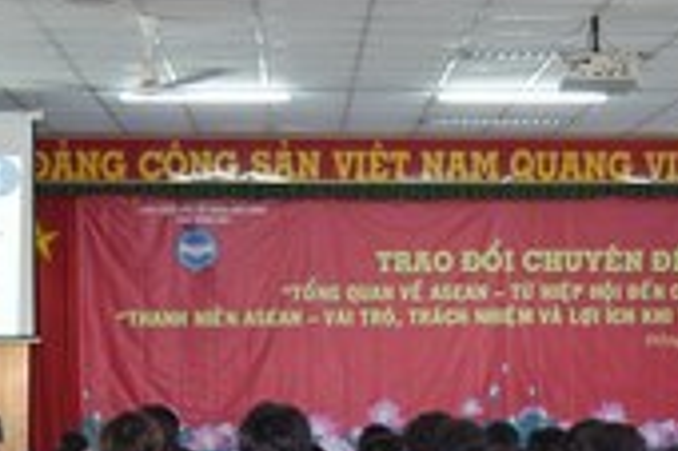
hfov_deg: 16.6
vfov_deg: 11.0
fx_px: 2320
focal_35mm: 123
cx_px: 423
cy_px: 451
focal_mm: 31
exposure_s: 1/80
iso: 1600
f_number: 5.6
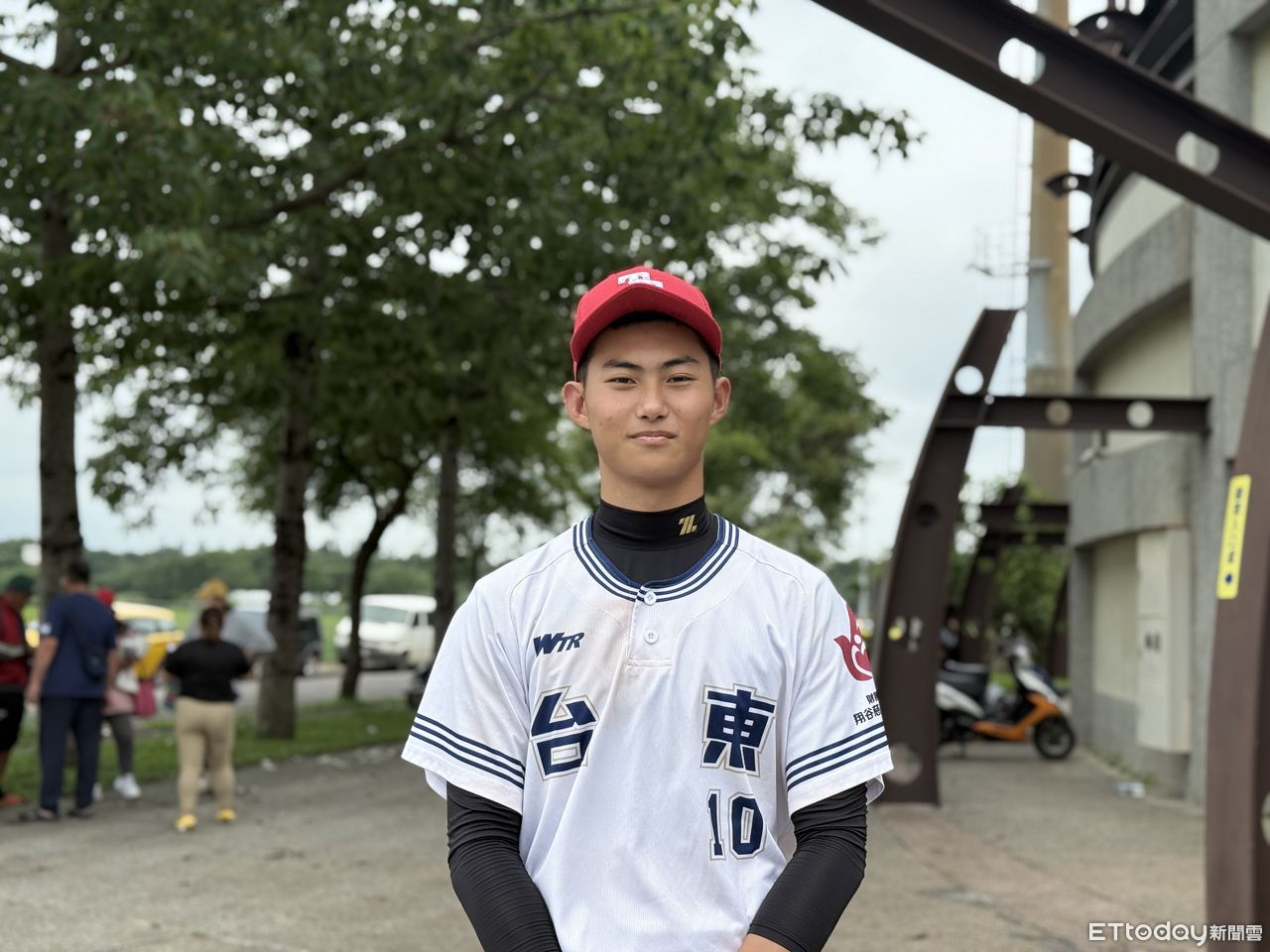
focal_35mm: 48
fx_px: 1761
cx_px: 635
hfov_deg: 39.7
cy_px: 476
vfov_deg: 30.3
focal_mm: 6.76
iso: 80
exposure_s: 1/3096
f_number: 1.78
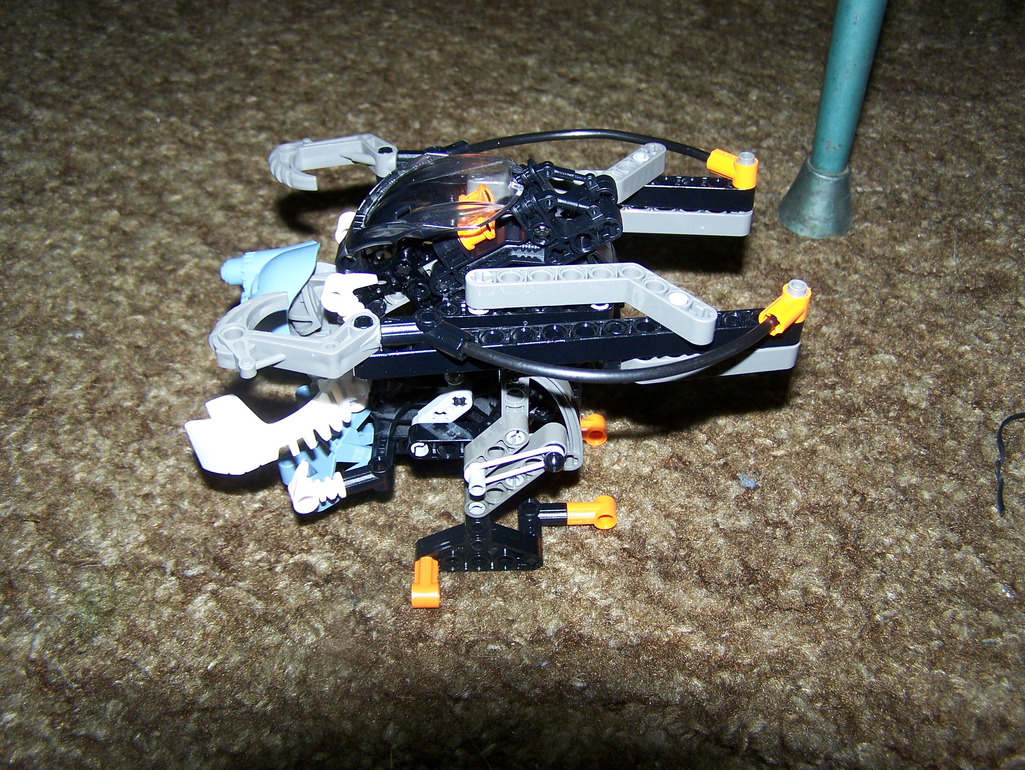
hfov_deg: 48.9
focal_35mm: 38
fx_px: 1126
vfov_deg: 37.8
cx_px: 512
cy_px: 385
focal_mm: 6.3
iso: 80
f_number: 2.8
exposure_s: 1/60
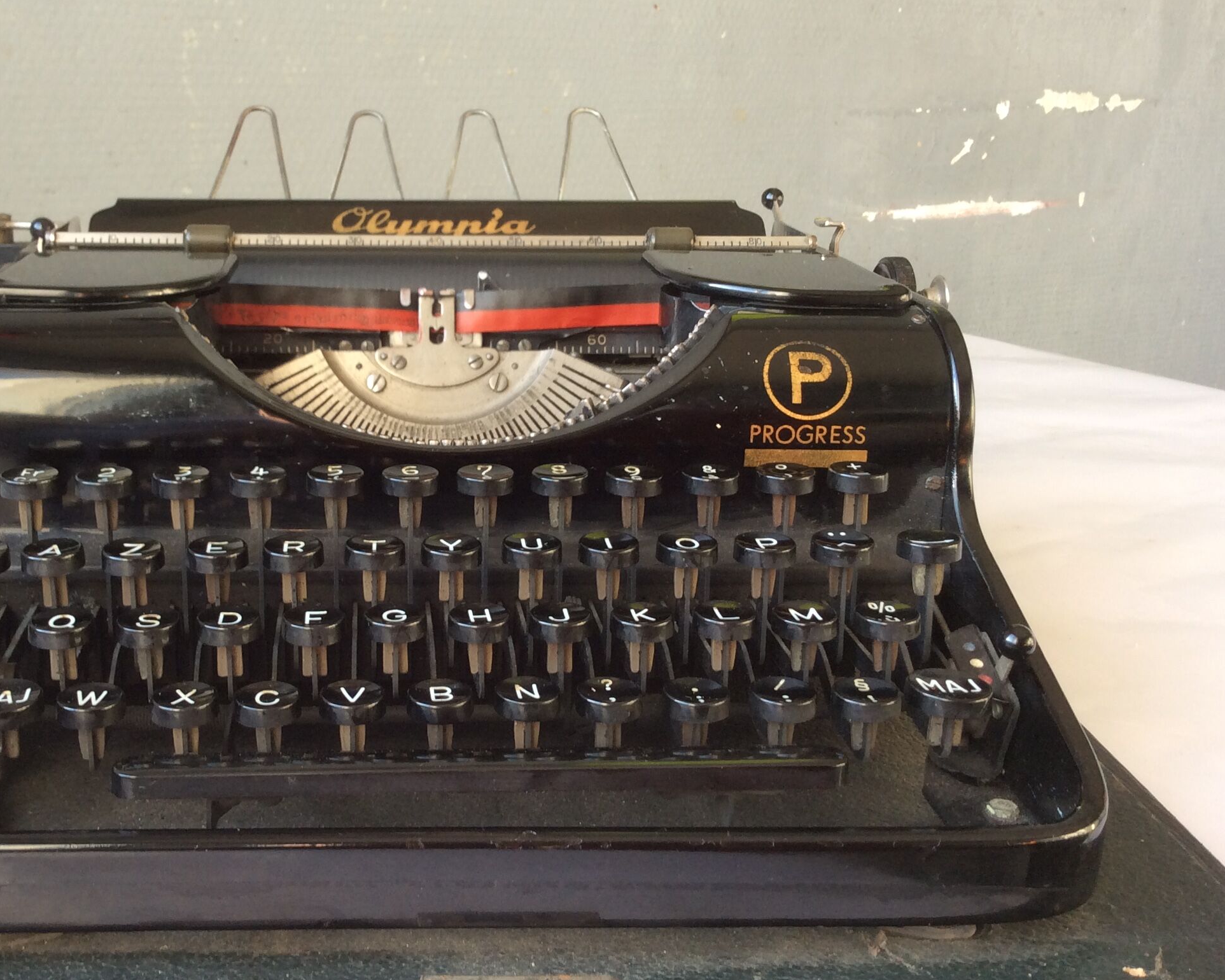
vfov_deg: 35.6
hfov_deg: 43.3
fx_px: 1523
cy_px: 441
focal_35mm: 42
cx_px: 416
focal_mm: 3.3
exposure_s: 1/25
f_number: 2.4
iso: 32
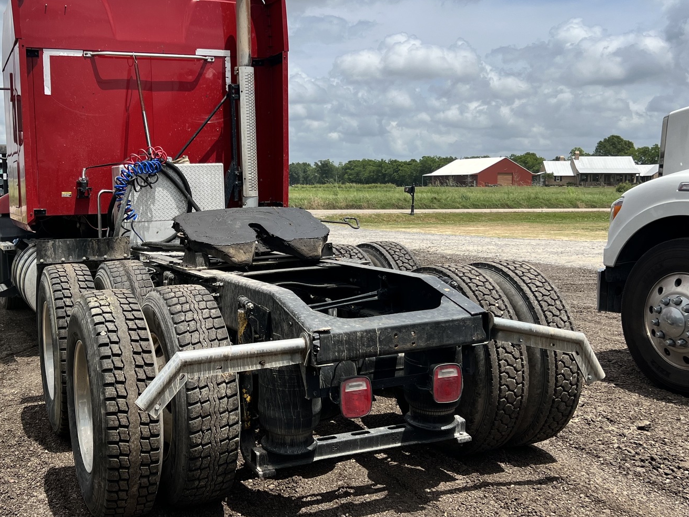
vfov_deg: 35.9
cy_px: 235
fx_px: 796
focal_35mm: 40
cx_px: 268
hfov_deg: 46.5
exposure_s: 1/6211
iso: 50
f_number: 1.5
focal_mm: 5.7
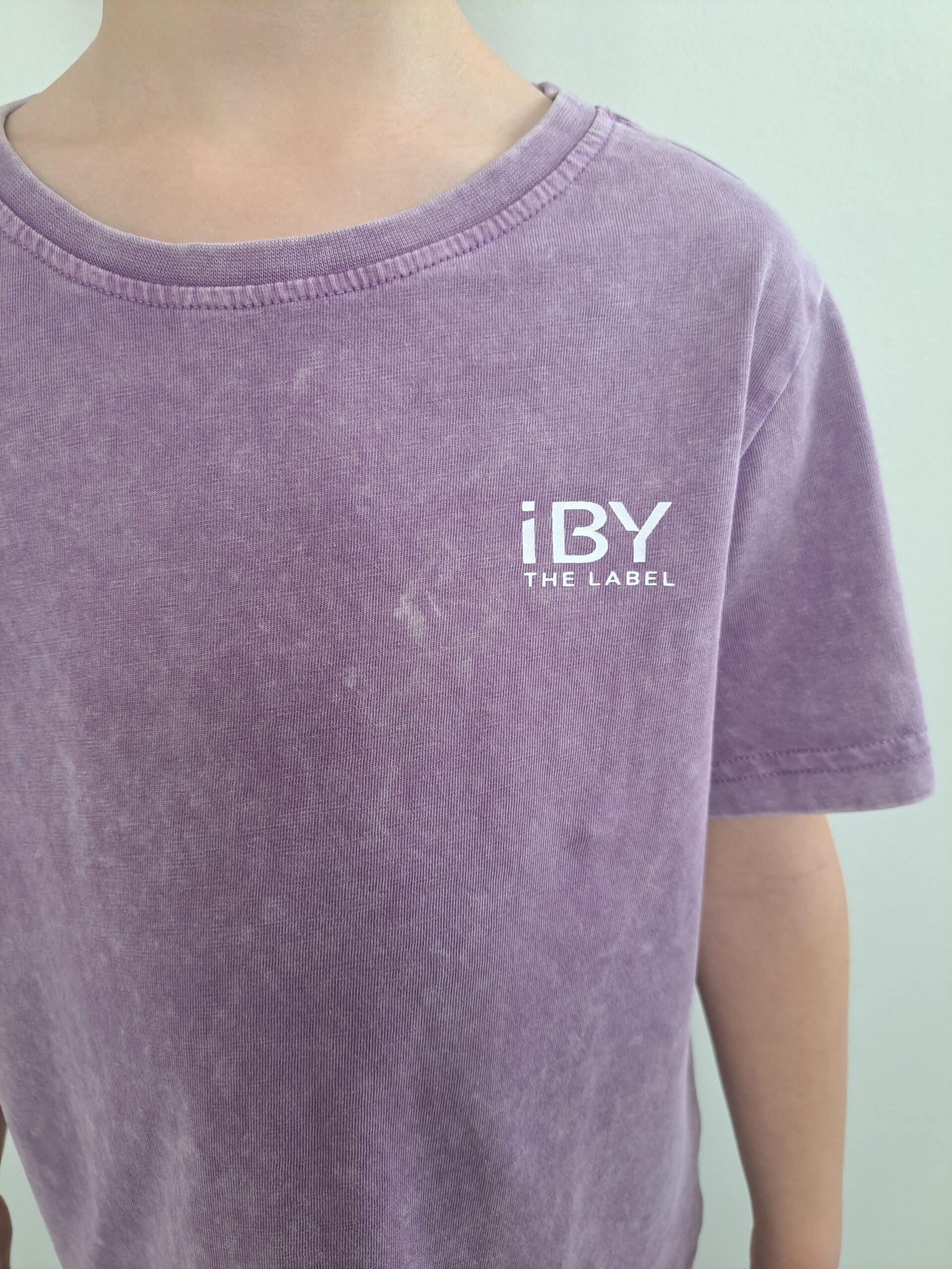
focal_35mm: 24
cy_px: 634
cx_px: 476
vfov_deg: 71.6
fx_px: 880
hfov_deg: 56.8
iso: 160
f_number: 1.8
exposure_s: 1/50
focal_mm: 5.23
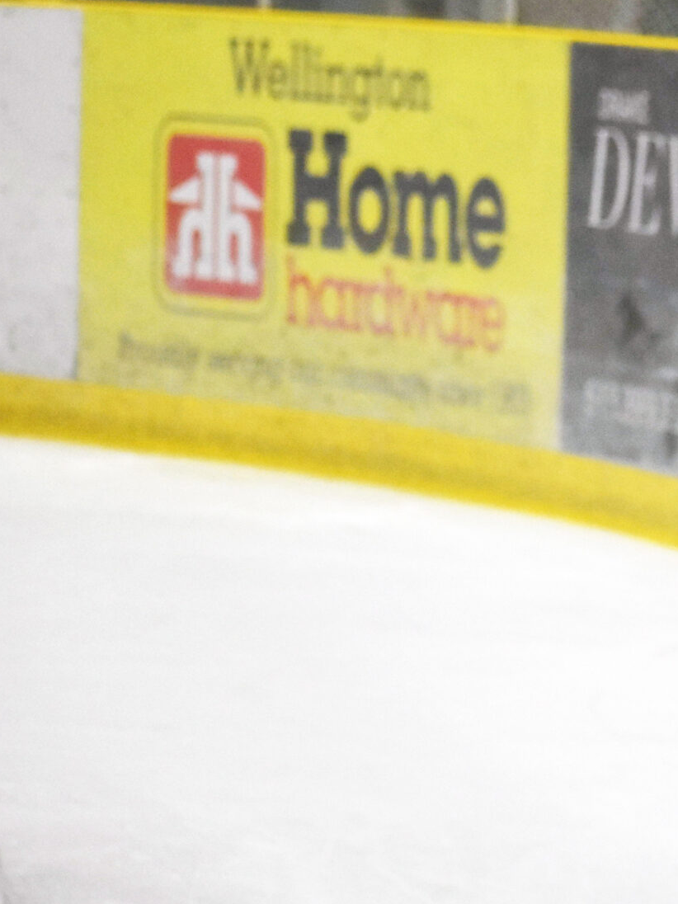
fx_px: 7391
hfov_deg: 5.2
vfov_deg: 7.0
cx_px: 1013
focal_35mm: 283
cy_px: 233
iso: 2000
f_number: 4.8
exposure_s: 1/1000
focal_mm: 86
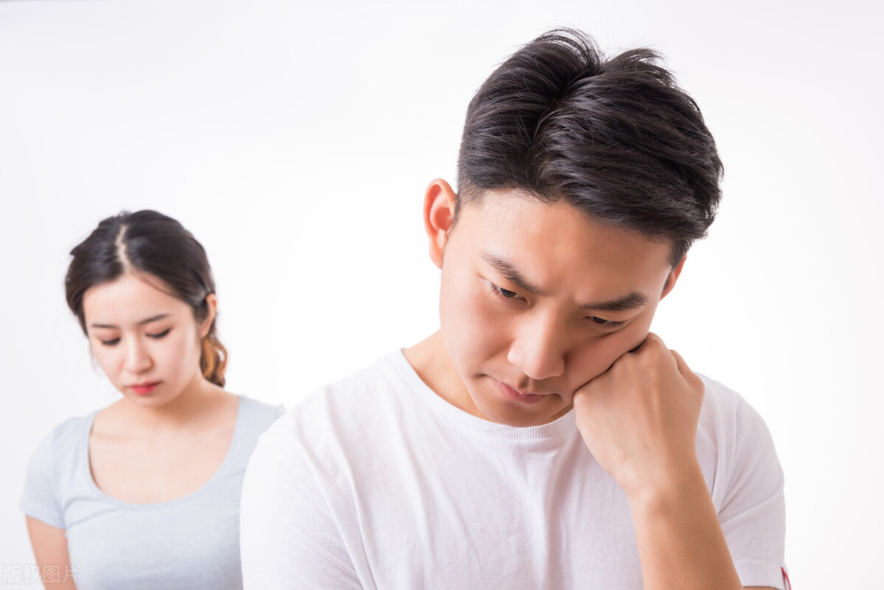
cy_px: 295
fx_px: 1474
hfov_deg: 33.4
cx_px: 442
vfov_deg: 22.6
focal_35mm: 60
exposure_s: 1/125
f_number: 10
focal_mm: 60
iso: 160
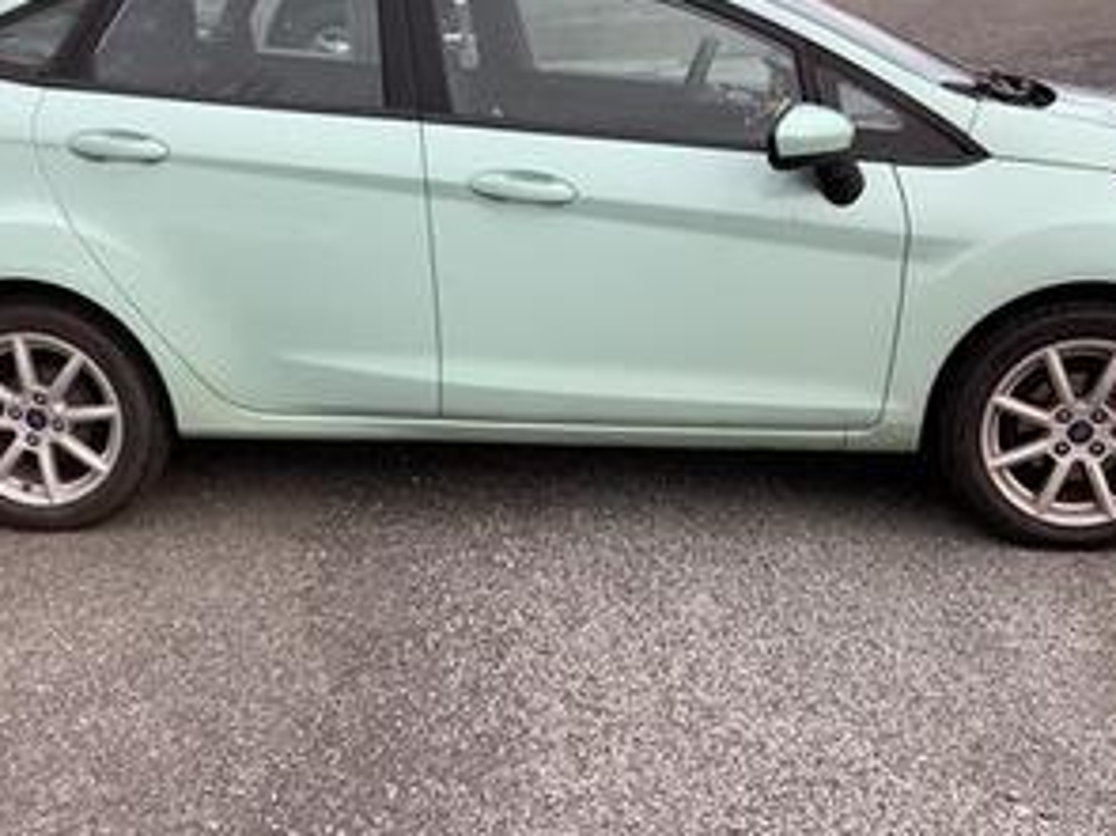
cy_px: 465
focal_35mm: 53
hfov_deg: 36.2
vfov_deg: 27.5
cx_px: 549
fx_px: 1708
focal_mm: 3.3
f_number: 2.4
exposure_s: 1/238
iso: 25
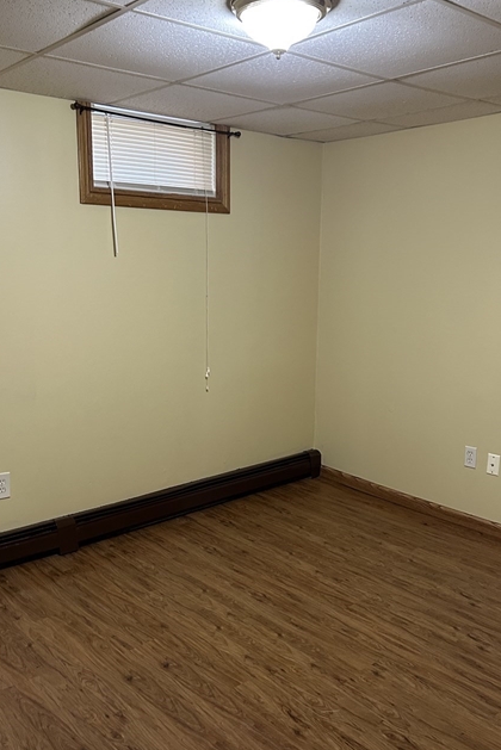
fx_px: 688
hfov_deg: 39.9
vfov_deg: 57.0
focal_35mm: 33
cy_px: 422
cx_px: 216
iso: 250
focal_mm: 5.7
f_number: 1.5
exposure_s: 1/60
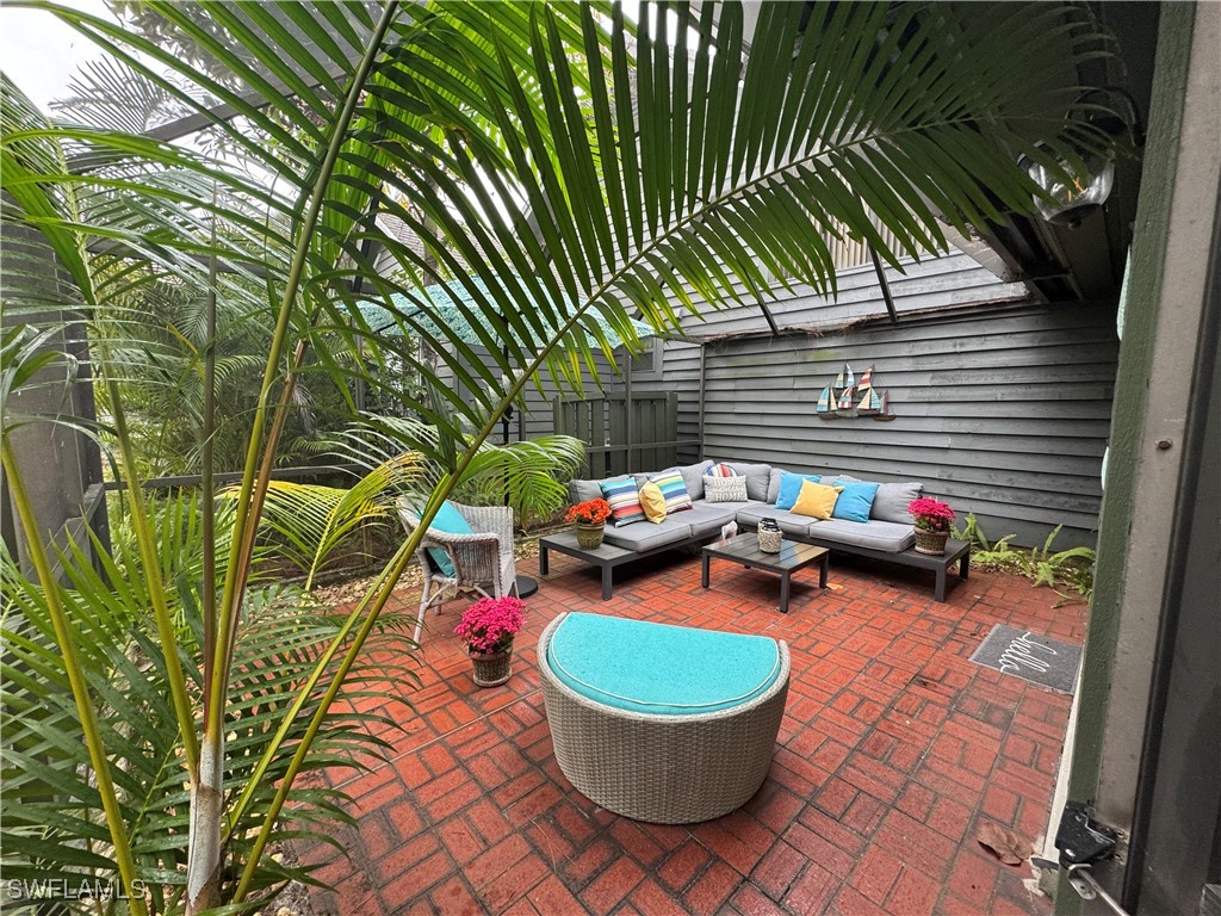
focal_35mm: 14
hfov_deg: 102.1
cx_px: 610
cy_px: 458
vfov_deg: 85.7
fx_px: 494
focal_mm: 2.22
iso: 160
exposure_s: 1/99
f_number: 2.2
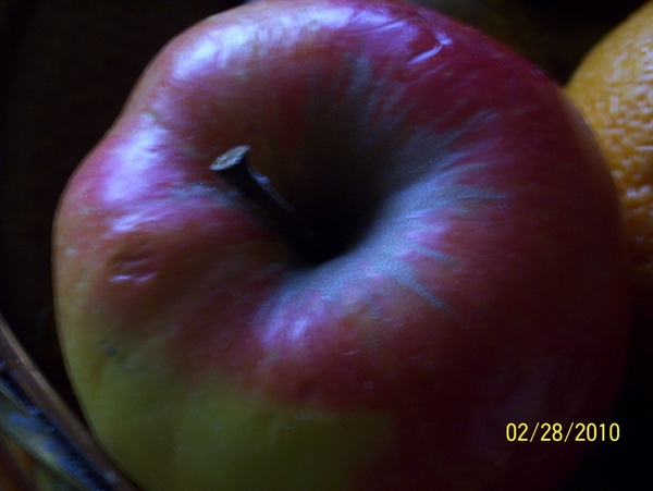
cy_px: 246
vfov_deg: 21.0
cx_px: 326
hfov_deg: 27.8
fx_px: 1322
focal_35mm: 70
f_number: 4
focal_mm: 11.6
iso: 160
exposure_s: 1/8
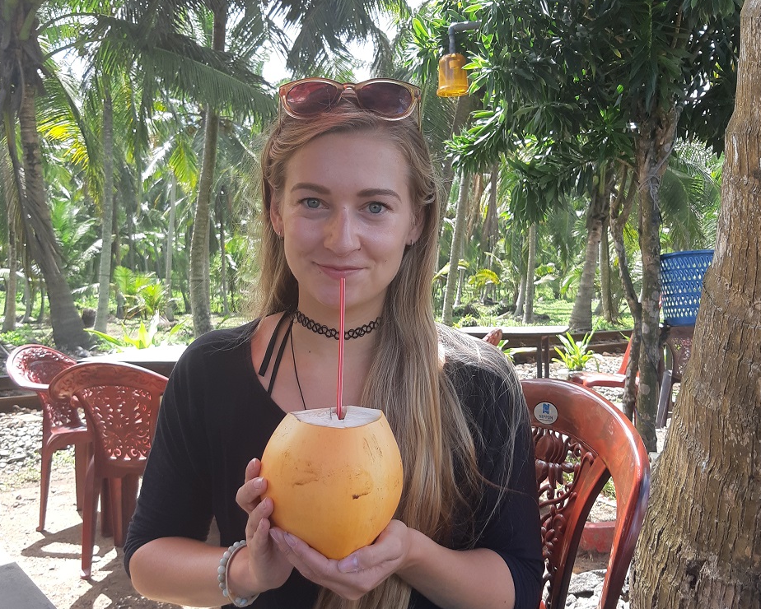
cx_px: 362
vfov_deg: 51.6
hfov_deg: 62.2
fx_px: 631
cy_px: 309
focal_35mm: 28
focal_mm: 3.93
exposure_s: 1/351
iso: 40
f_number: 1.7
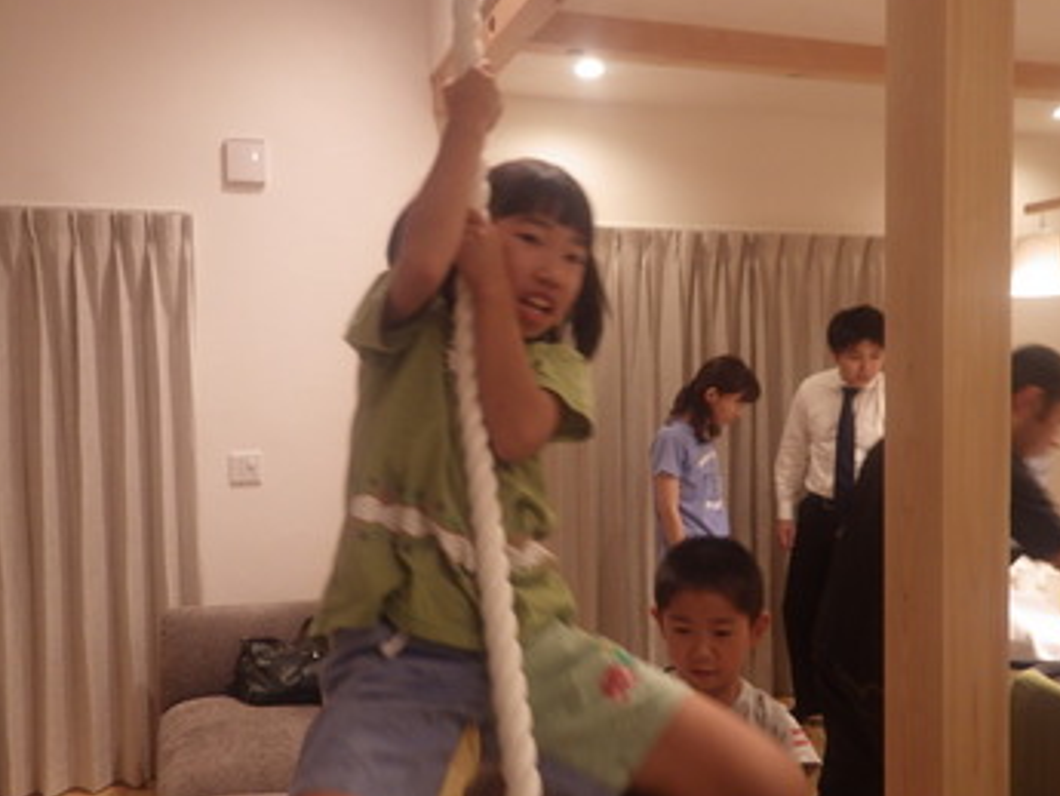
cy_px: 412
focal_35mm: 29
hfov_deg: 61.6
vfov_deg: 48.2
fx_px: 888
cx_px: 510
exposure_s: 1/45
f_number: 2
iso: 160
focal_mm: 4.5
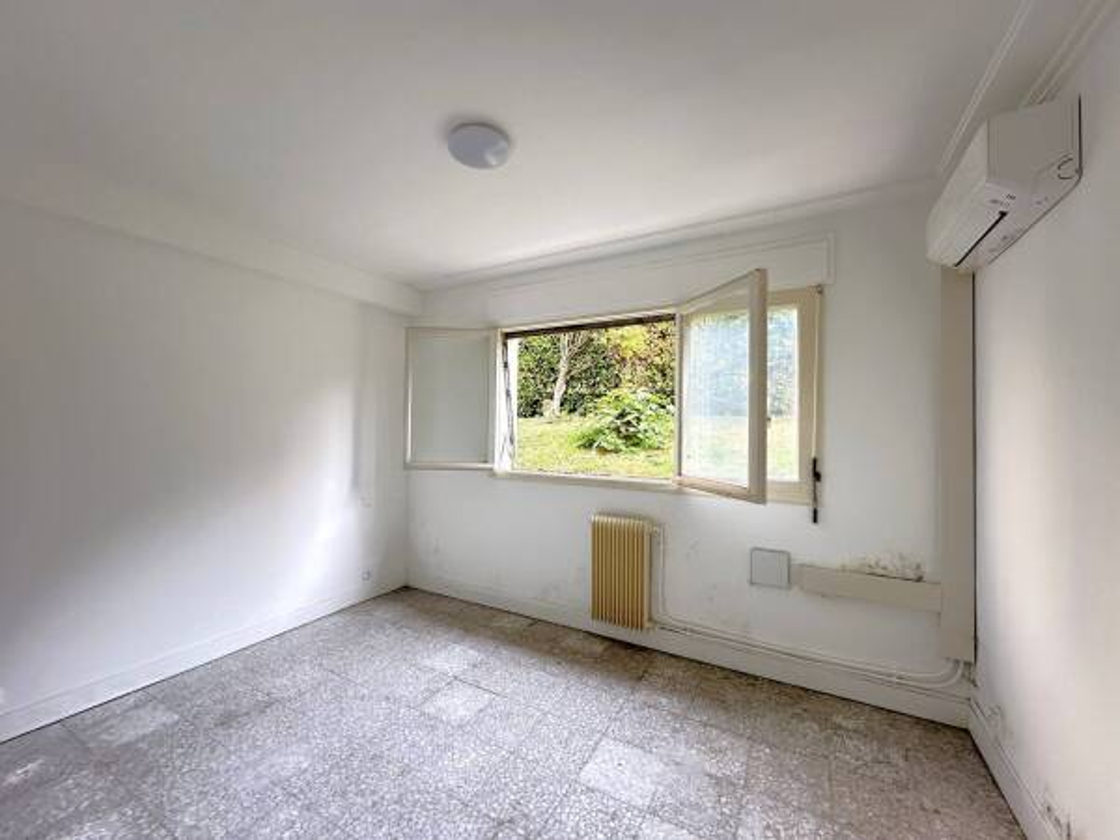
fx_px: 453
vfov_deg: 85.7
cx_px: 560
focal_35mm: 14
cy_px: 420
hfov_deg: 102.1
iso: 100
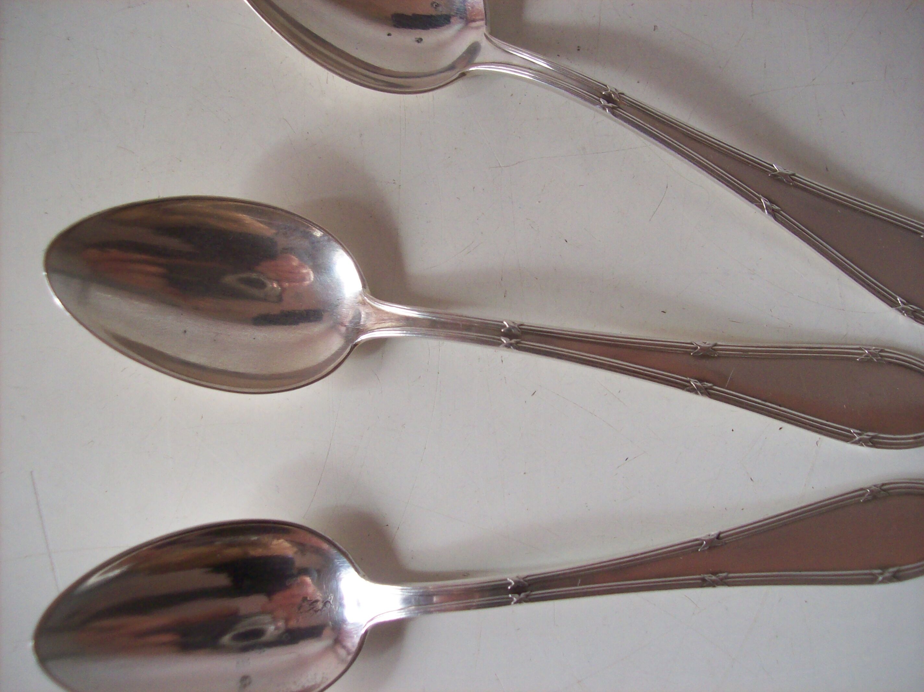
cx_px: 462
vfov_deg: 39.6
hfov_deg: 51.4
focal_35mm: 36
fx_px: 961
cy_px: 346
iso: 160
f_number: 2.7
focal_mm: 6
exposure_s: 1/40.3
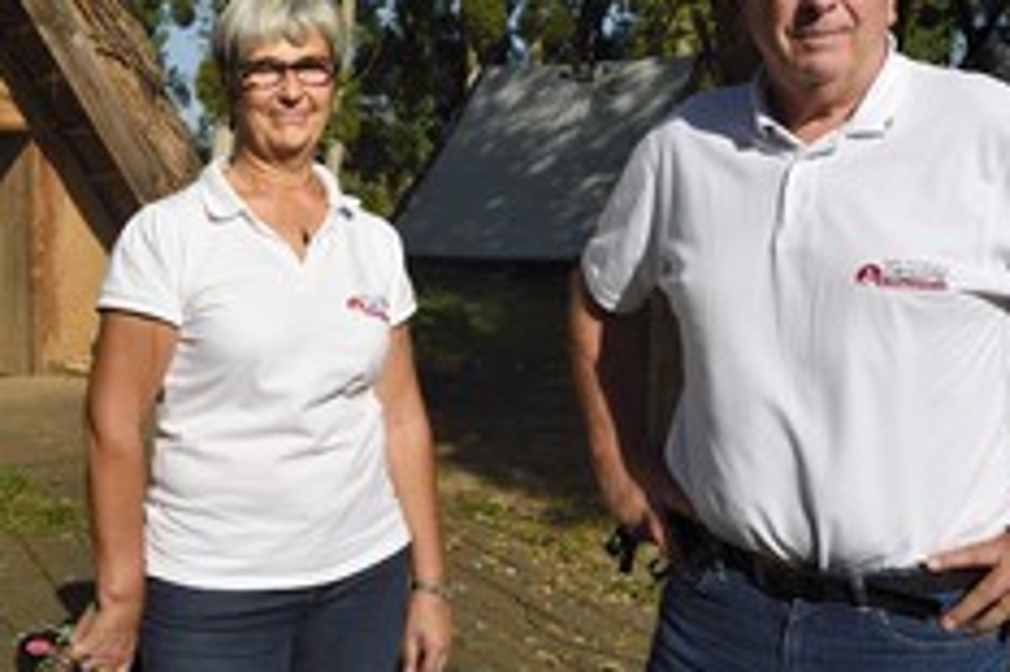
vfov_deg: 24.0
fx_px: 1570
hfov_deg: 35.4
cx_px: 351
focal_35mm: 56
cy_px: 204
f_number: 14
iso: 200
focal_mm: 31
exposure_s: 1/400
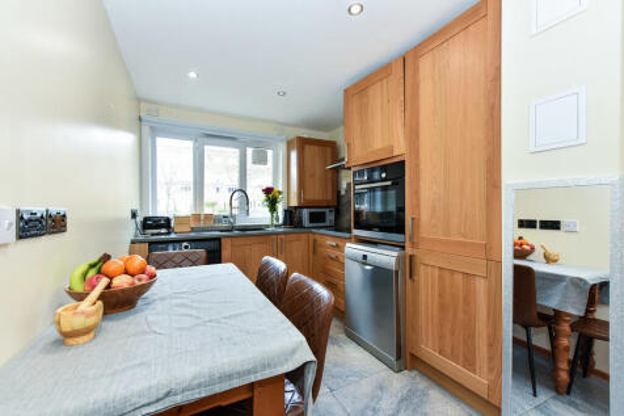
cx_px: 312
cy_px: 208
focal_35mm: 14
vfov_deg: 81.2
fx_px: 243
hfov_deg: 104.3
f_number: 8
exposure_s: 1/25
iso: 400
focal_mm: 14
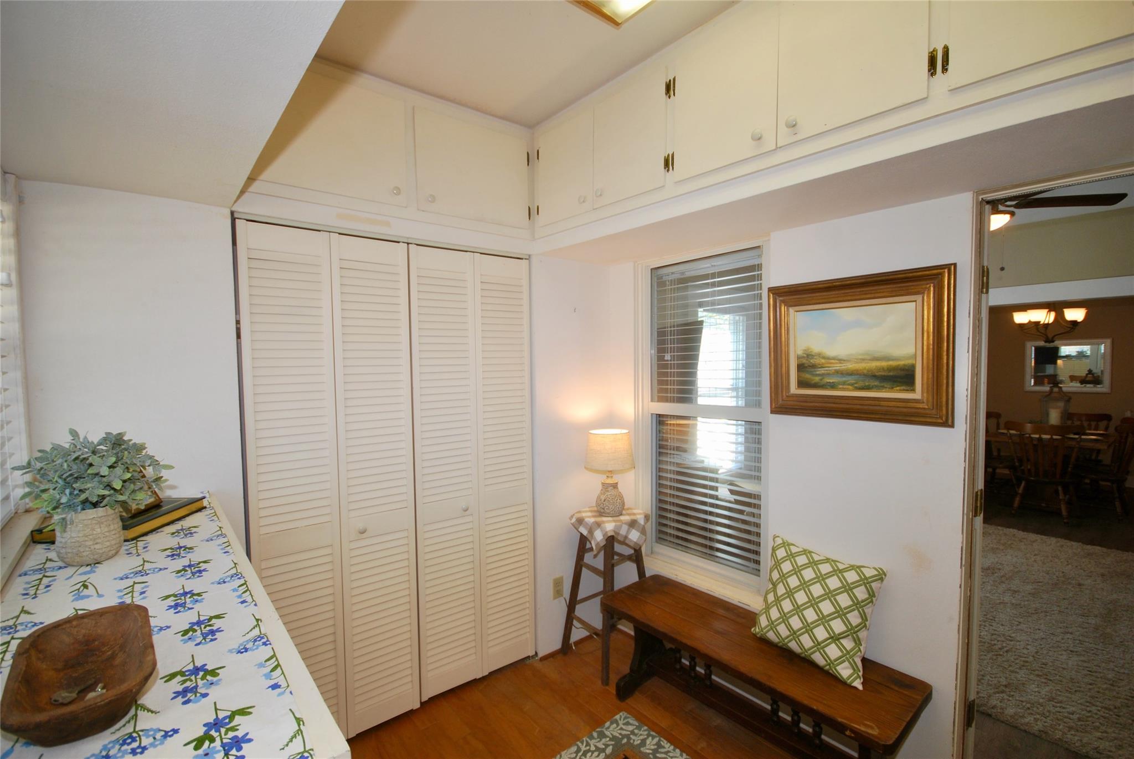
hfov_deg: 100.3
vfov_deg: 77.5
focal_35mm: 15
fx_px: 473
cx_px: 567
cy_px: 380
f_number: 4
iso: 200
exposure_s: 1/60
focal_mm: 10
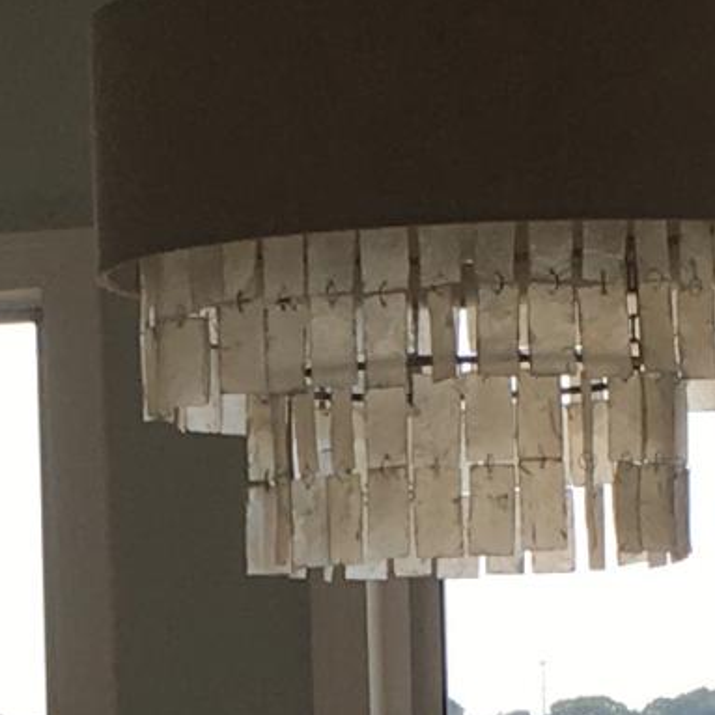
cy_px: 866
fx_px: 4697
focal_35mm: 201
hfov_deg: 8.7
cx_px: 112
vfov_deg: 8.6
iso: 25
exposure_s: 1/663
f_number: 2.2
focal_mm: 4.15
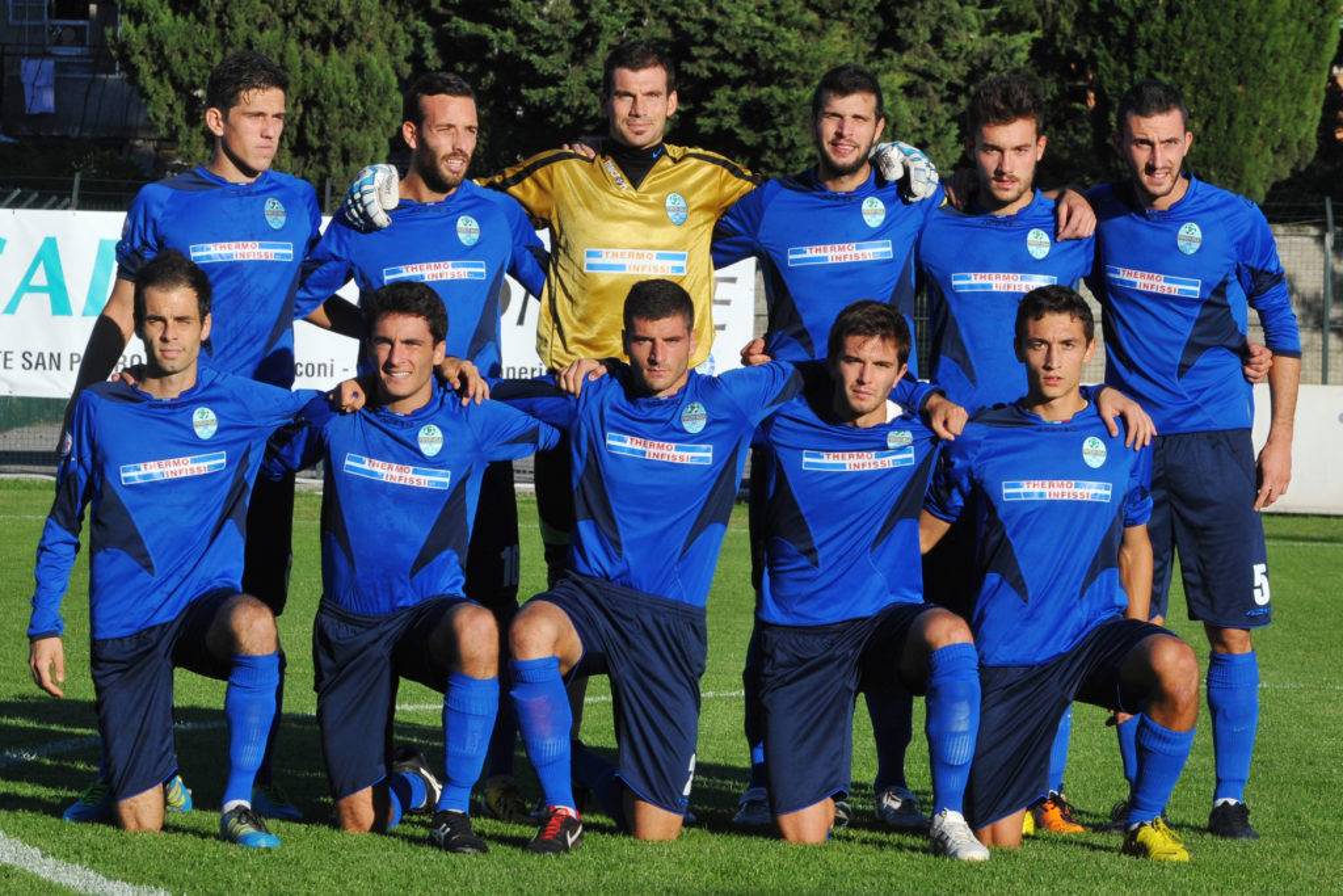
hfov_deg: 10.3
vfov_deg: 6.9
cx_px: 672
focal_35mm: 200
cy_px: 448
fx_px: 7462
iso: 800
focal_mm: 200
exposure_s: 1/640
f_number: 13
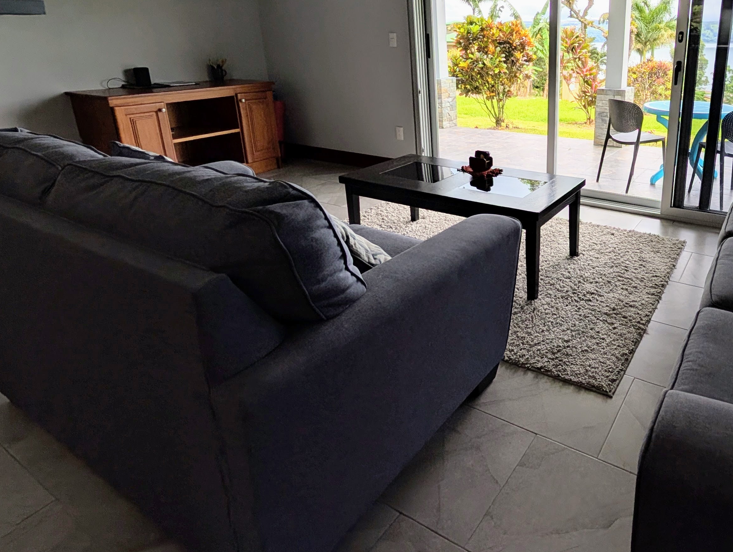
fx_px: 445
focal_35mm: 21
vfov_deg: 61.8
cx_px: 523
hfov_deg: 74.8
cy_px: 178
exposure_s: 1/944
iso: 44
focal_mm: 2.02
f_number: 1.7
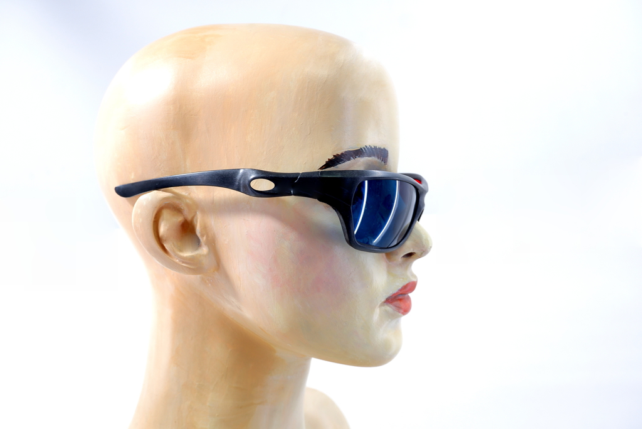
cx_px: 321
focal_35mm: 39
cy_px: 214
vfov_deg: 34.2
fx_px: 696
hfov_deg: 49.5
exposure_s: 1/20
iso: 250
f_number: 7.1
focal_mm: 26.4
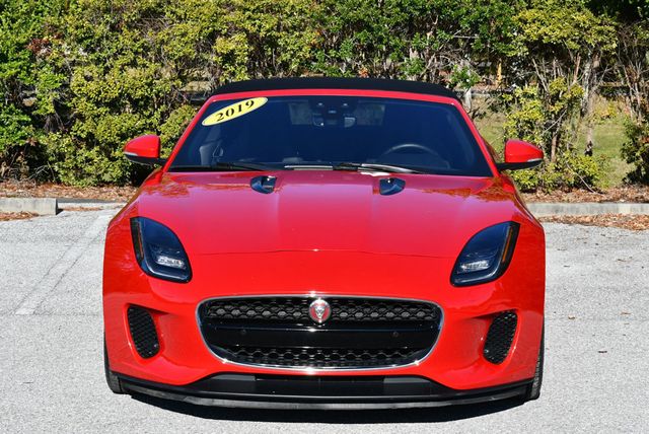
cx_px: 324
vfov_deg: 12.5
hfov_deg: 18.6
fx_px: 1985
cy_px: 217
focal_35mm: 110
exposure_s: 1/250
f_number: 8
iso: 110
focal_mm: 55
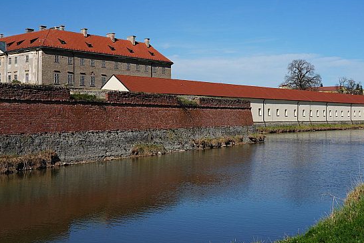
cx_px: 191
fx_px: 475
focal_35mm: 47
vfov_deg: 28.7
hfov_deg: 41.9
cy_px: 120
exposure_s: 1/400
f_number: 6.3
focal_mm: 32
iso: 100
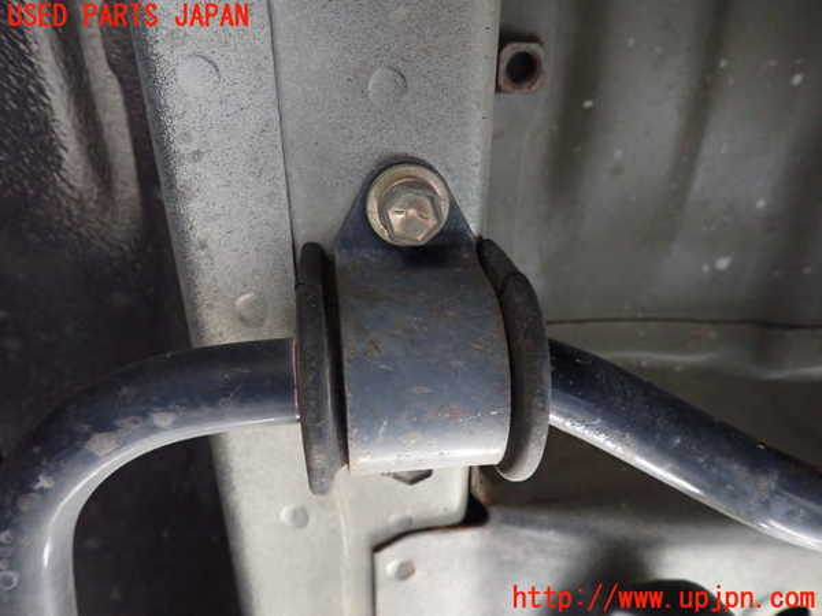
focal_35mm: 25
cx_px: 411
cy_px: 308
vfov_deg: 54.9
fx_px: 594
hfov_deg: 69.4
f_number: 2
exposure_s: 1/30
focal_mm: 4.5
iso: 640
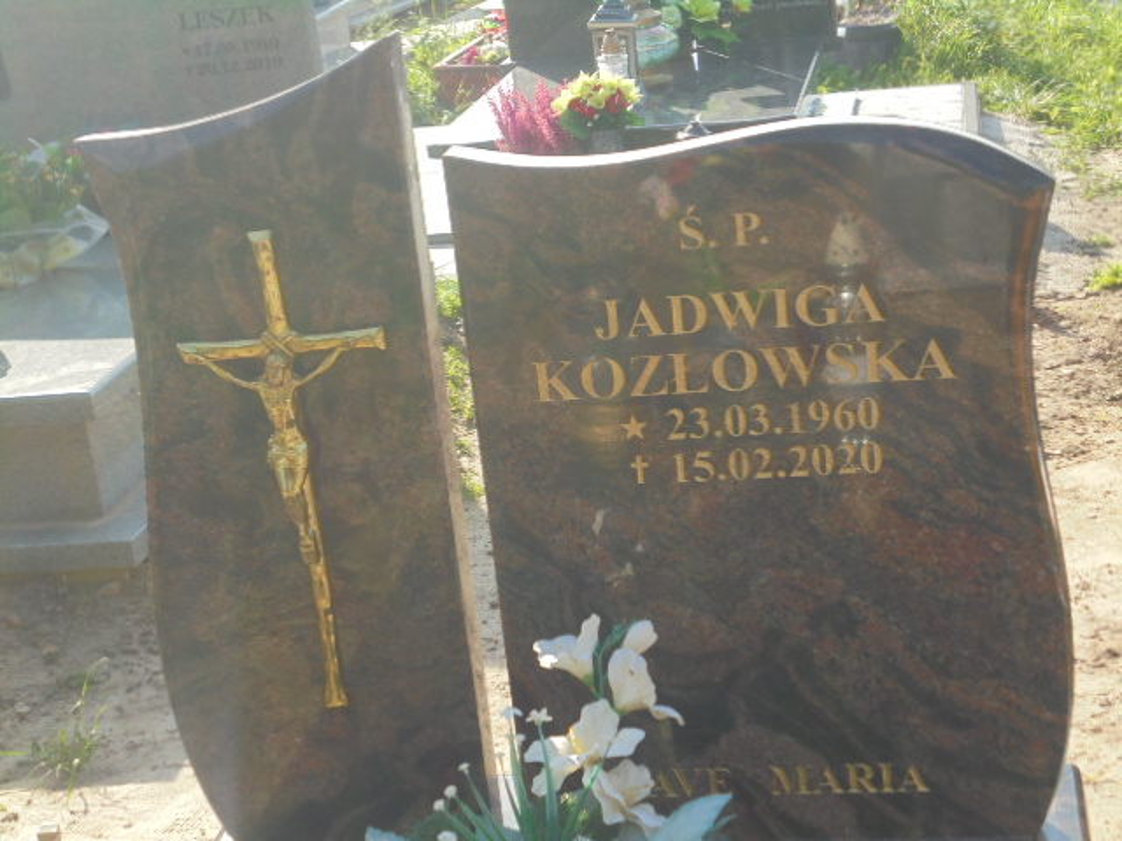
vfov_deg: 22.9
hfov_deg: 30.3
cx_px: 561
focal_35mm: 64
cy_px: 420
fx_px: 2074
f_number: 5.6
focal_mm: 11.5
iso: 100
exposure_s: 1/160
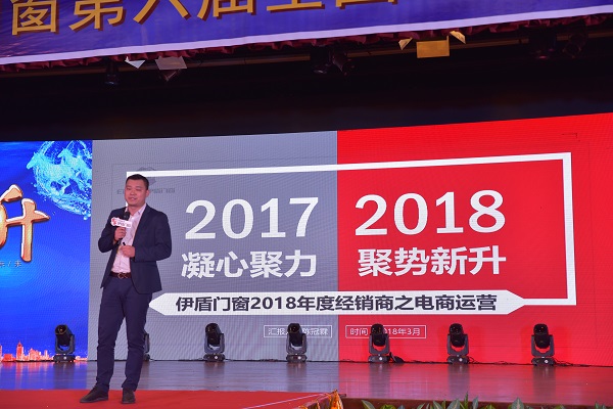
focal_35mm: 60
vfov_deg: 22.6
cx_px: 306
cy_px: 204
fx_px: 1022
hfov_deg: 33.4
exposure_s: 1/250
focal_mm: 60
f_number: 4
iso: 720
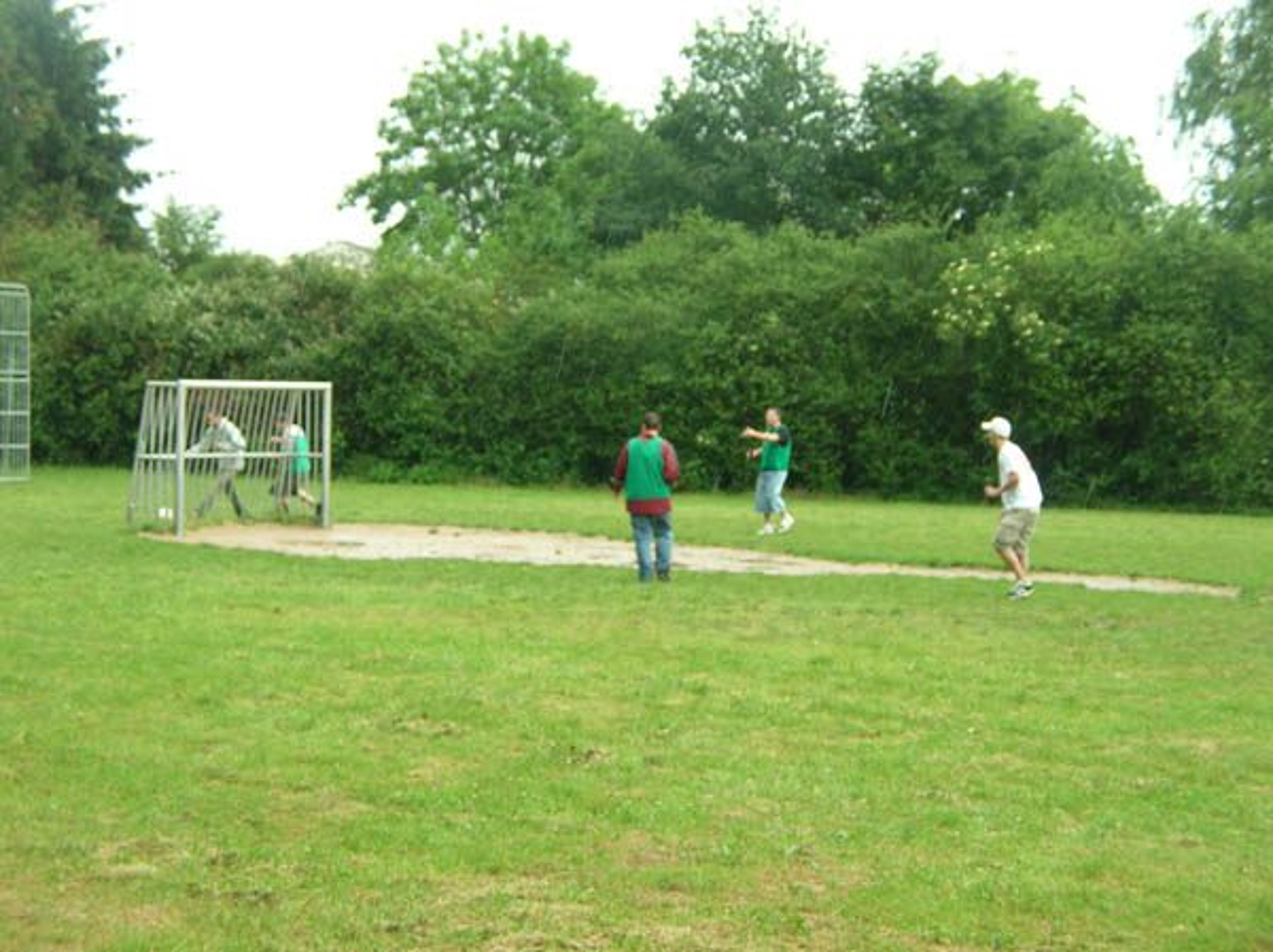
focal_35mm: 78
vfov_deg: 18.9
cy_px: 476
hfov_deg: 25.0
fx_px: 2866
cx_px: 636
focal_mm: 12.8
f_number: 3.3
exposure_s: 1/216
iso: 50
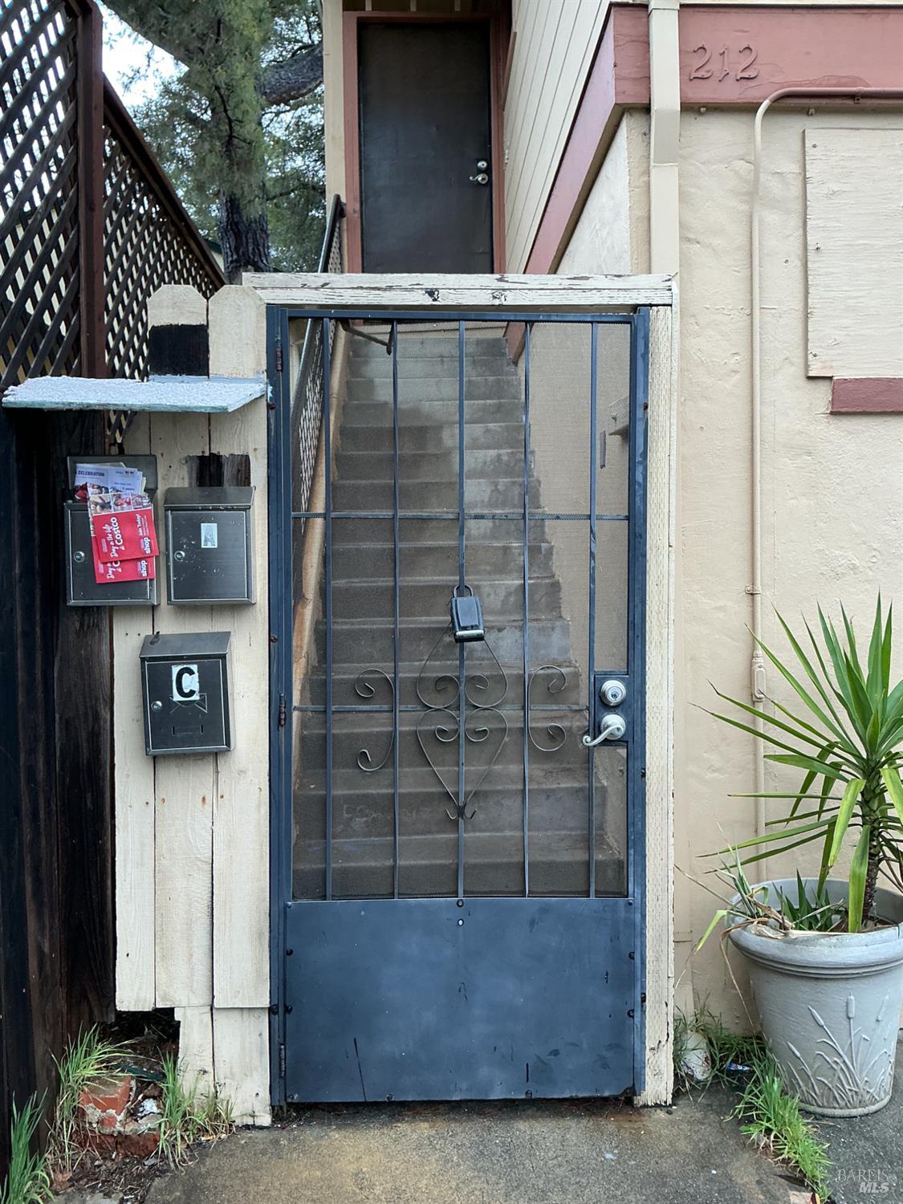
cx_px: 452
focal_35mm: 29
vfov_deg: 61.7
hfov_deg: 48.2
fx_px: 1009
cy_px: 602
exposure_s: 1/120
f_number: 1.8
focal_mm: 3
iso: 50
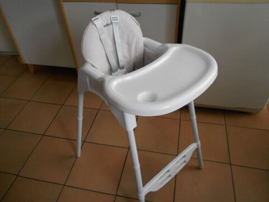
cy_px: 101
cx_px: 134
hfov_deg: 67.3
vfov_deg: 53.1
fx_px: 202
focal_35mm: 26
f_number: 3.2
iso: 400
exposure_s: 1/30
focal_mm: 4.6
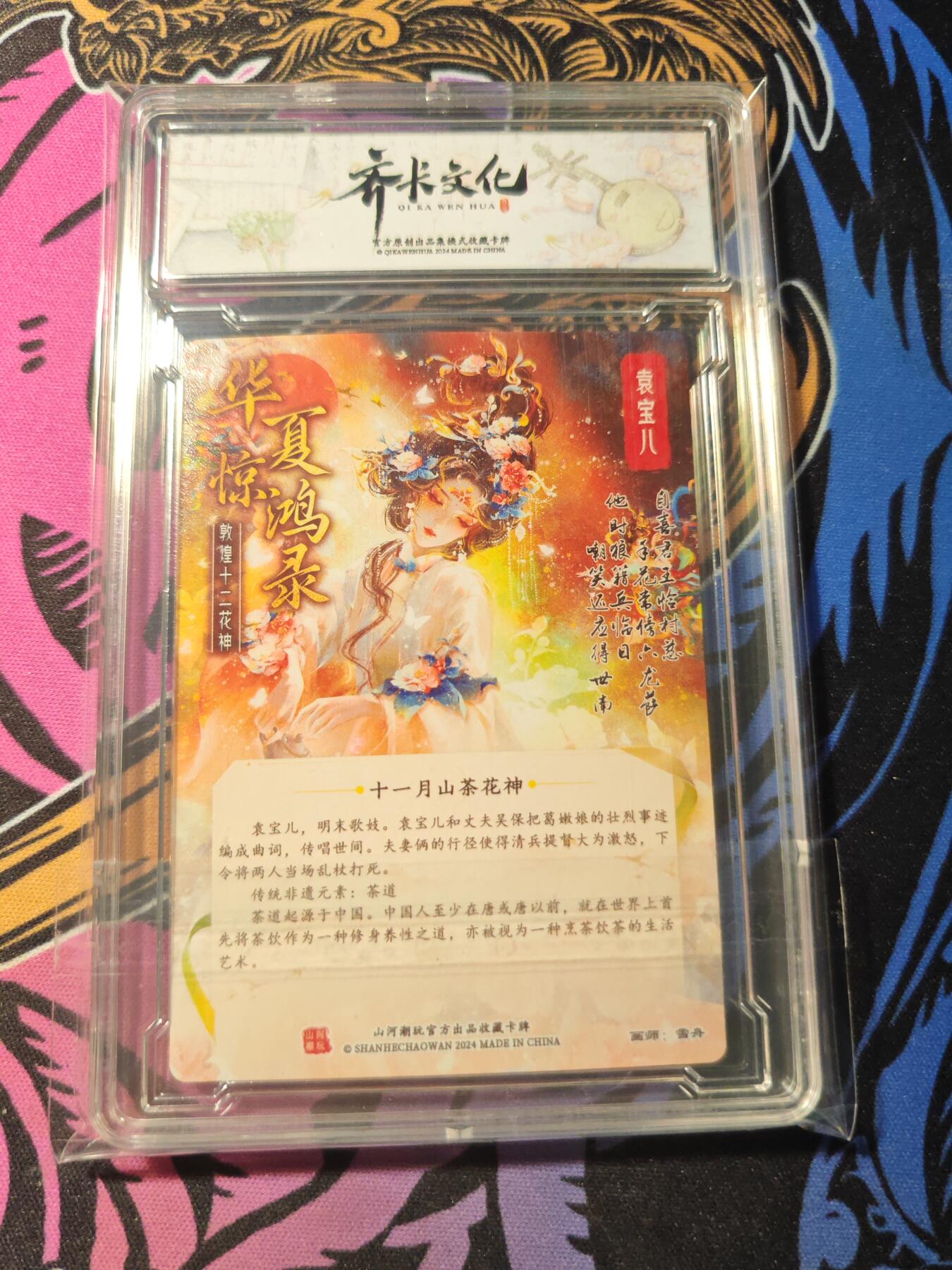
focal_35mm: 26
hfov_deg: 53.1
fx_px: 953
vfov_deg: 67.3
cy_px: 635
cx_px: 476
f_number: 1.6
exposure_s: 1/96
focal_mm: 5.4
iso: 500
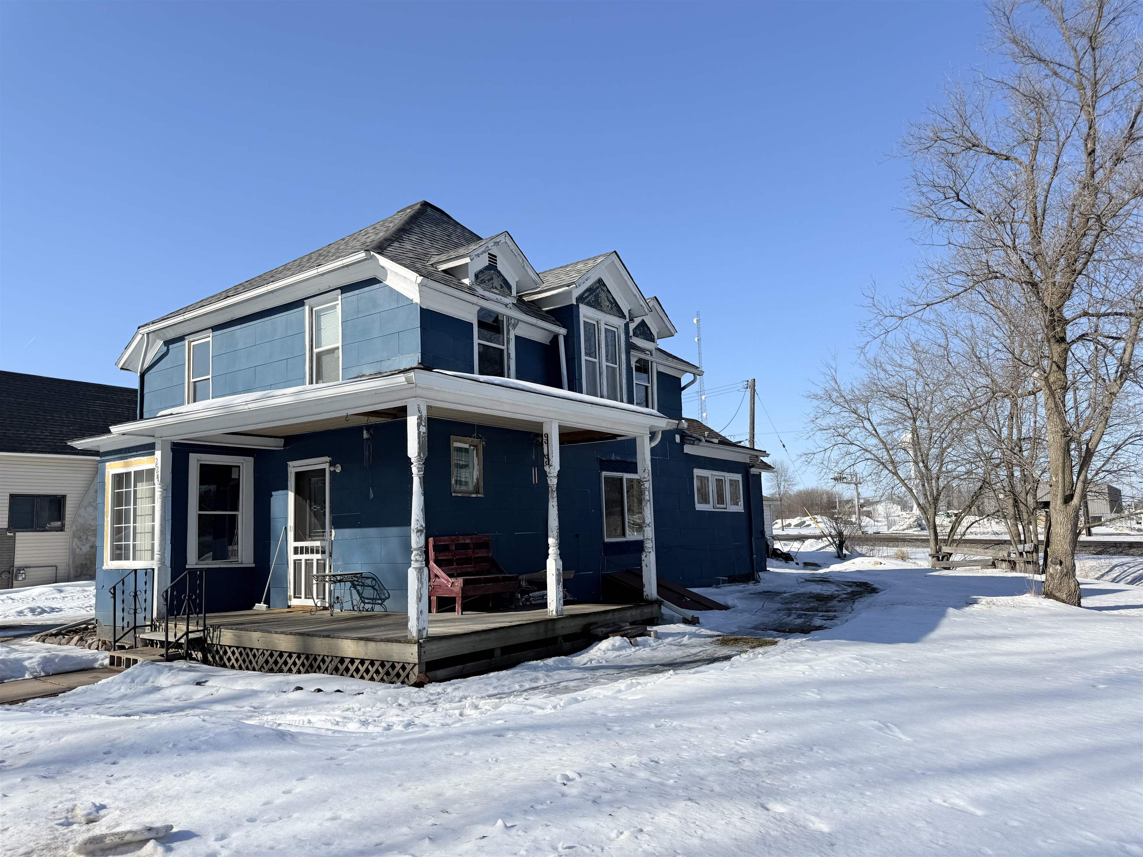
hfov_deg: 71.6
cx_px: 572
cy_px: 428
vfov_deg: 56.8
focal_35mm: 24
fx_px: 792
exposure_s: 1/6711
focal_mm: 6.76
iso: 80
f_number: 1.78
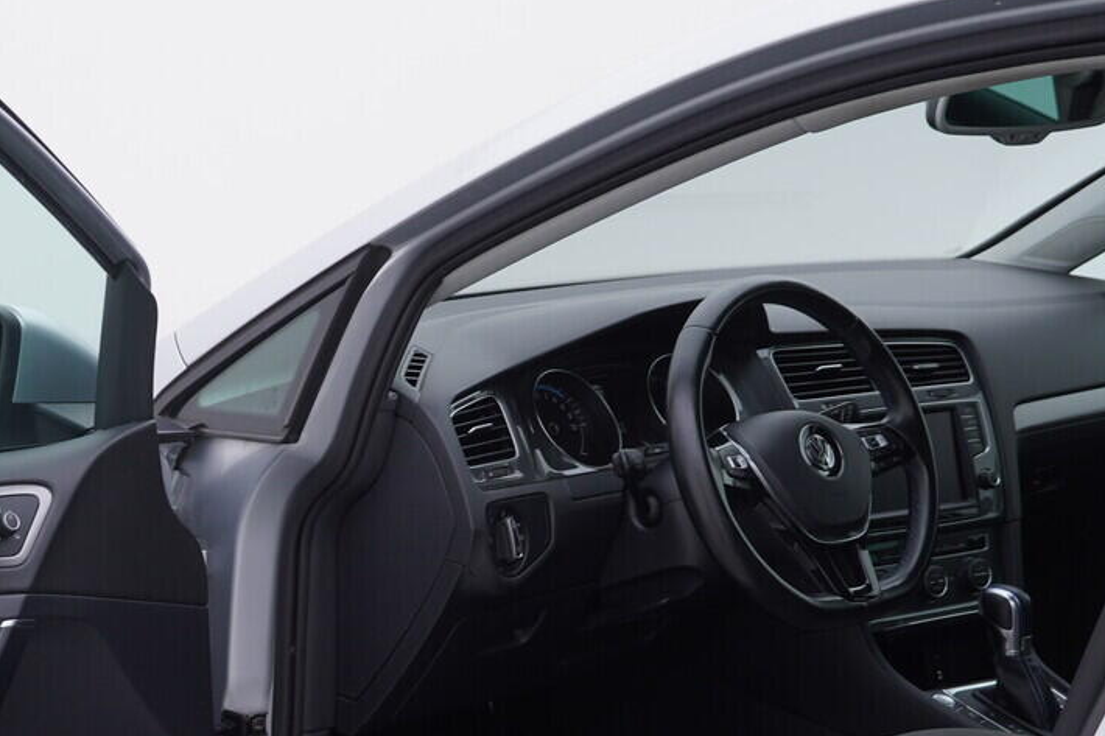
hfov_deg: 27.2
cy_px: 640
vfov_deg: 18.4
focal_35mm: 73
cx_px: 221
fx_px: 2240
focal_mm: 24
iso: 125
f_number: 4
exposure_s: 1/60
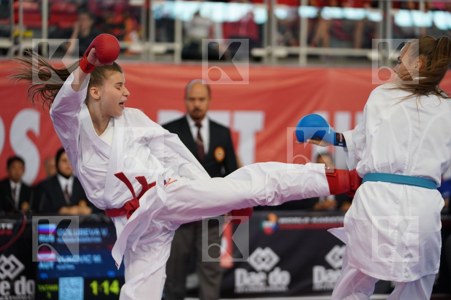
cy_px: 150
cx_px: 226
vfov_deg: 11.0
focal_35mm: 125
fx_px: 1566
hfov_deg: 16.4
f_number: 2.8
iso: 1600
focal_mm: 125
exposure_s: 1/1000
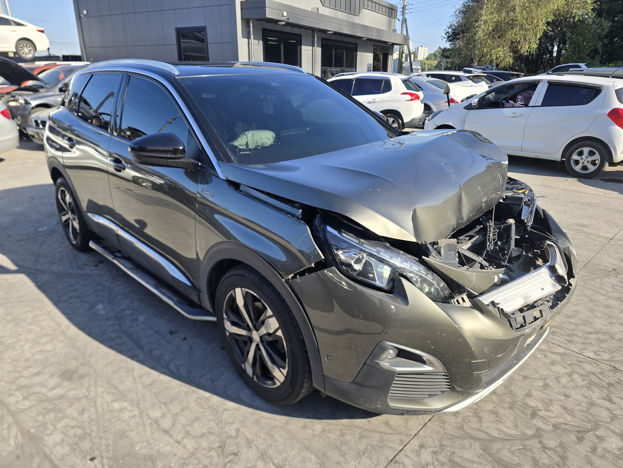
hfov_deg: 73.9
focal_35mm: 23
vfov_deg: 58.9
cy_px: 234
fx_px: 414
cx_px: 312
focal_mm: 6.3
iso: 12
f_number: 1.7
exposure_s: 1/394
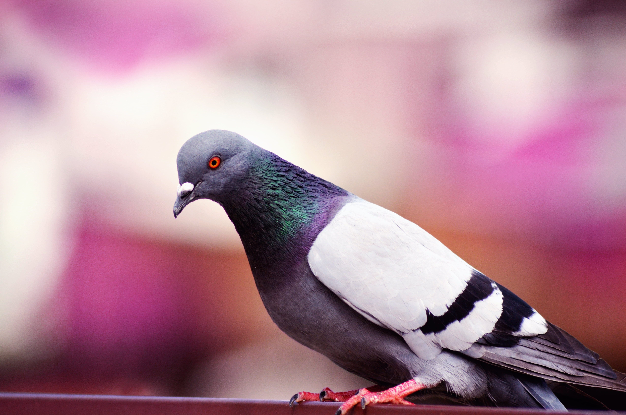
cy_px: 208
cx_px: 313
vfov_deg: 3.0
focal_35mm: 450
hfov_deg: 4.6
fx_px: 7809
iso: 400
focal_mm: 300
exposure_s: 1/1250
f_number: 5.6
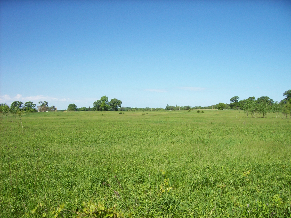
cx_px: 146
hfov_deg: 51.4
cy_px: 109
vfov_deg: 39.6
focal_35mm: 36
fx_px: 303
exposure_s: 1/673
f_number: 4.8
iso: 80
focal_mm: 6
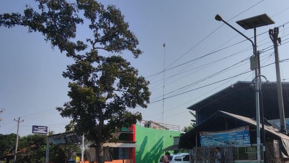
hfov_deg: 65.6
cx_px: 216
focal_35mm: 27
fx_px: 207
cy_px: 134
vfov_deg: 40.9
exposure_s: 1/2455
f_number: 2.4
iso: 50
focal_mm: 2.13
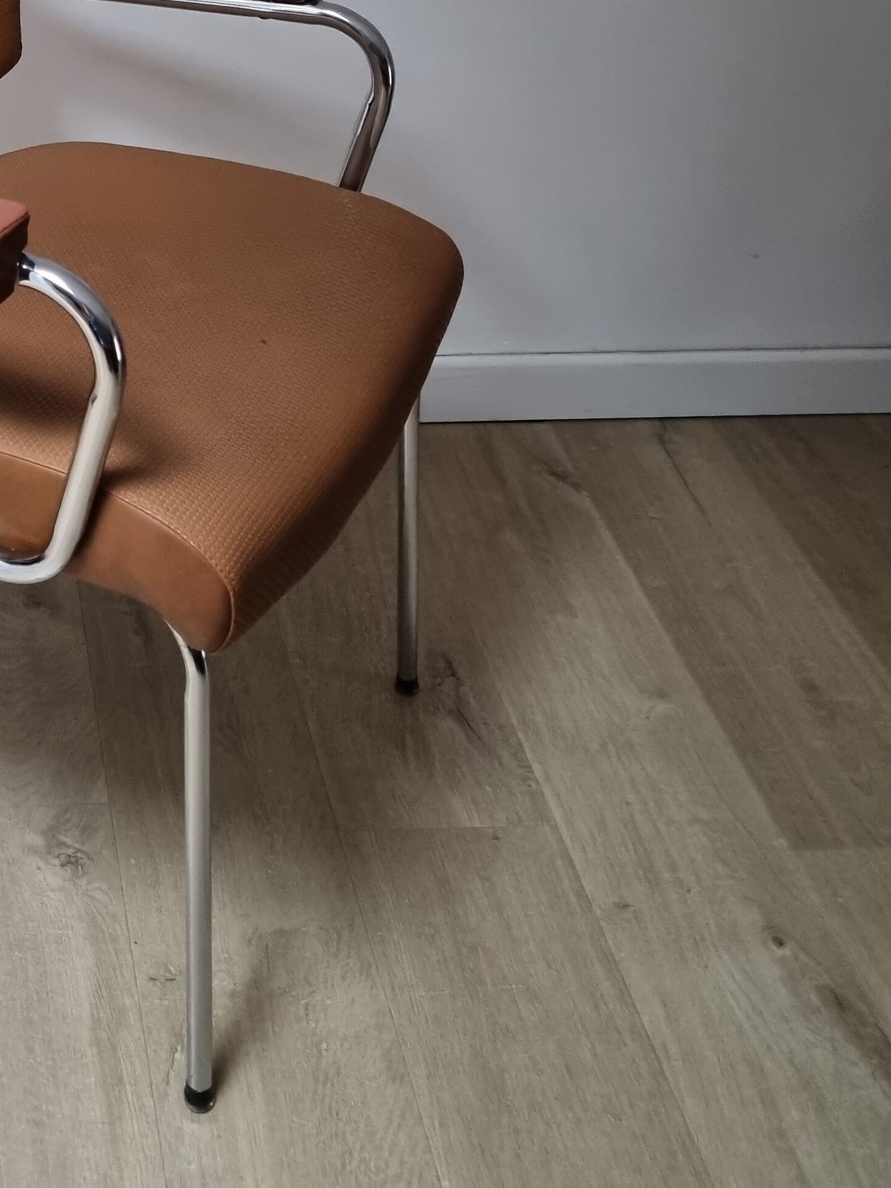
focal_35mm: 54
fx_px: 1853
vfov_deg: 32.6
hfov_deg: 25.7
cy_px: -4
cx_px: -2
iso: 320
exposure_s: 1/50
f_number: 1.8
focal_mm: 5.4
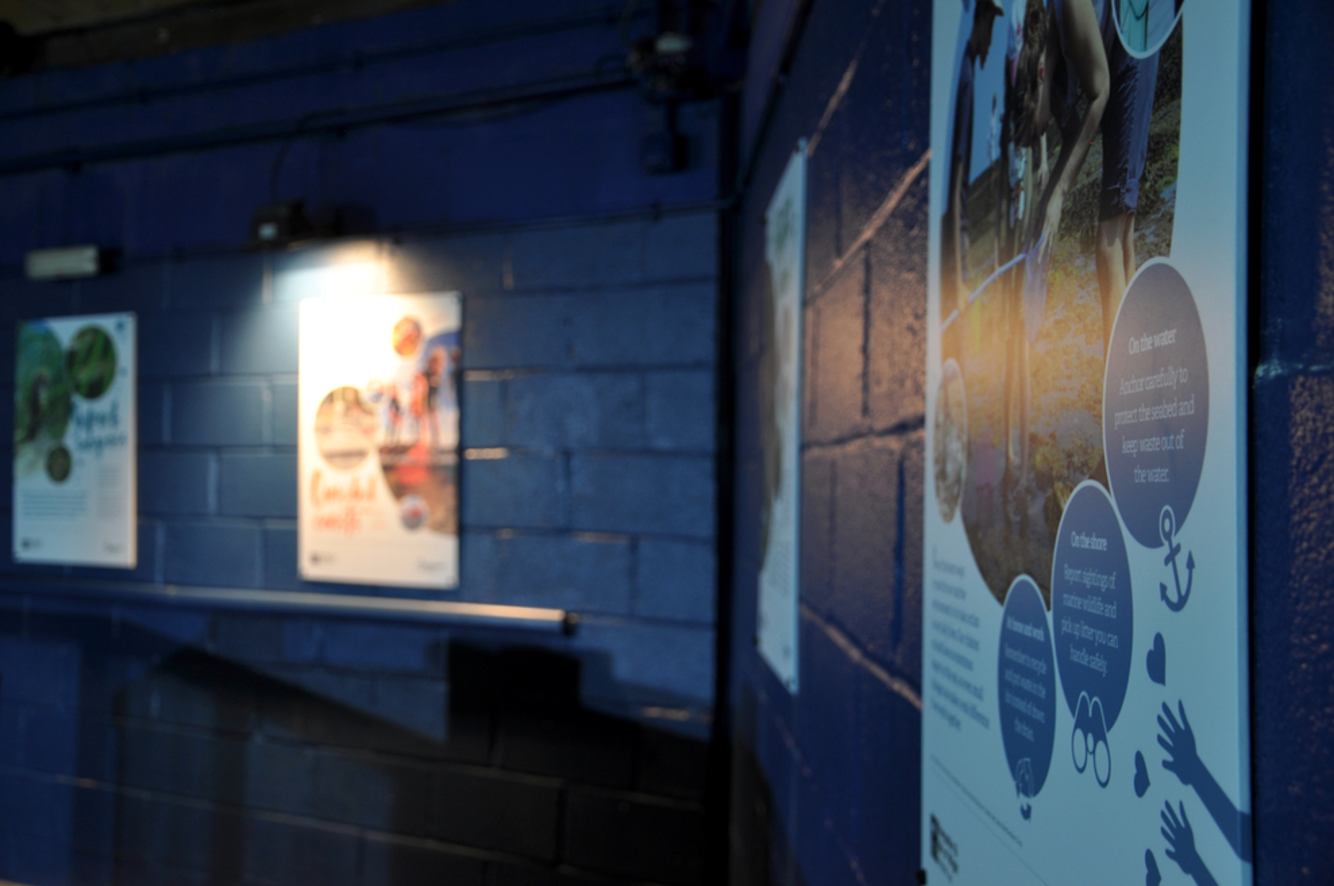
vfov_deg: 34.1
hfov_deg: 49.6
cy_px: 443
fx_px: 1443
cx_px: 667
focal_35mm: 39
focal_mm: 26
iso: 200
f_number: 4
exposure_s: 1/2
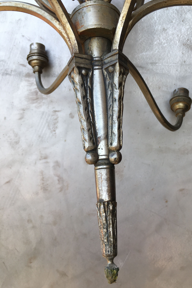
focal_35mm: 31
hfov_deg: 42.2
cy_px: 145
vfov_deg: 60.3
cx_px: 109
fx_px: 248
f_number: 2.2
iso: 25
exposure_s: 1/427
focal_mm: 4.15
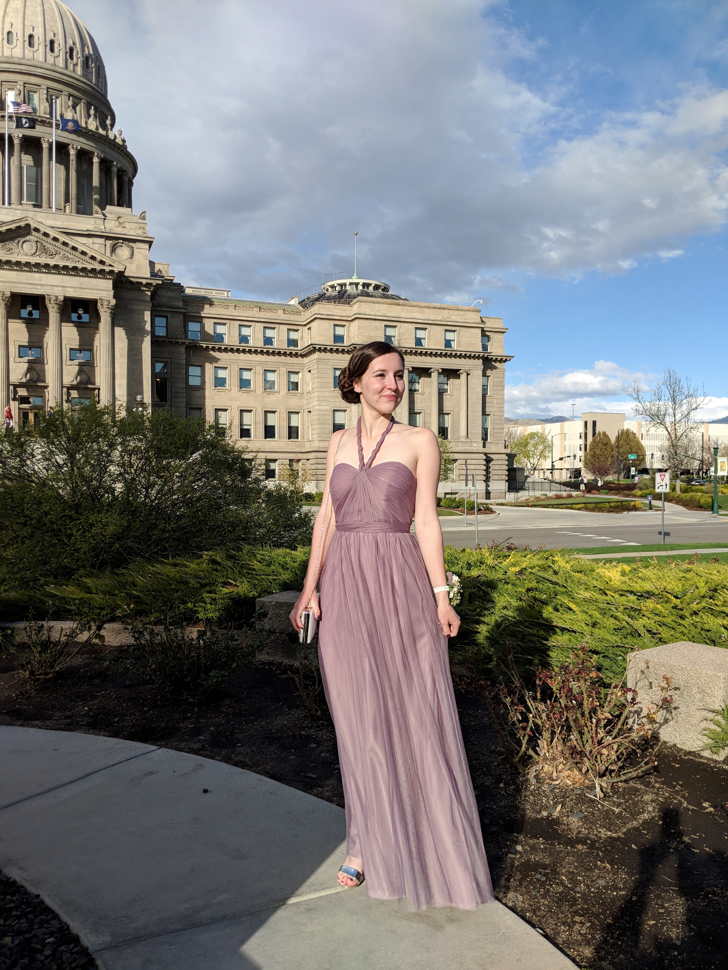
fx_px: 757
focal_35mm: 27
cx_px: 364
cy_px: 485
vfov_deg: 65.3
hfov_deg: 51.4
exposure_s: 1/2924
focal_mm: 4.44
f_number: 1.8
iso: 55
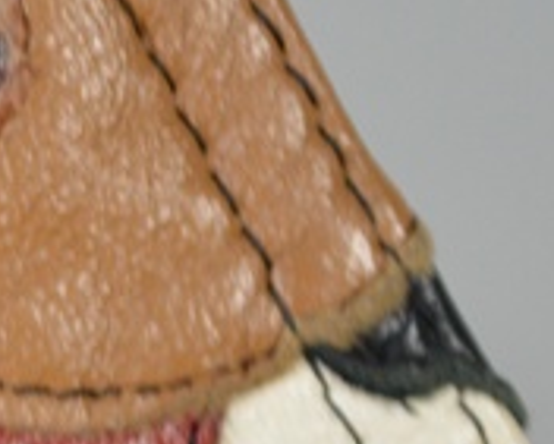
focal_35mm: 396
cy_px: 485
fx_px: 6503
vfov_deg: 3.9
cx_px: -466
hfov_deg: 4.8
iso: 800
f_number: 5.6
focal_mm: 55
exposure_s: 1/50
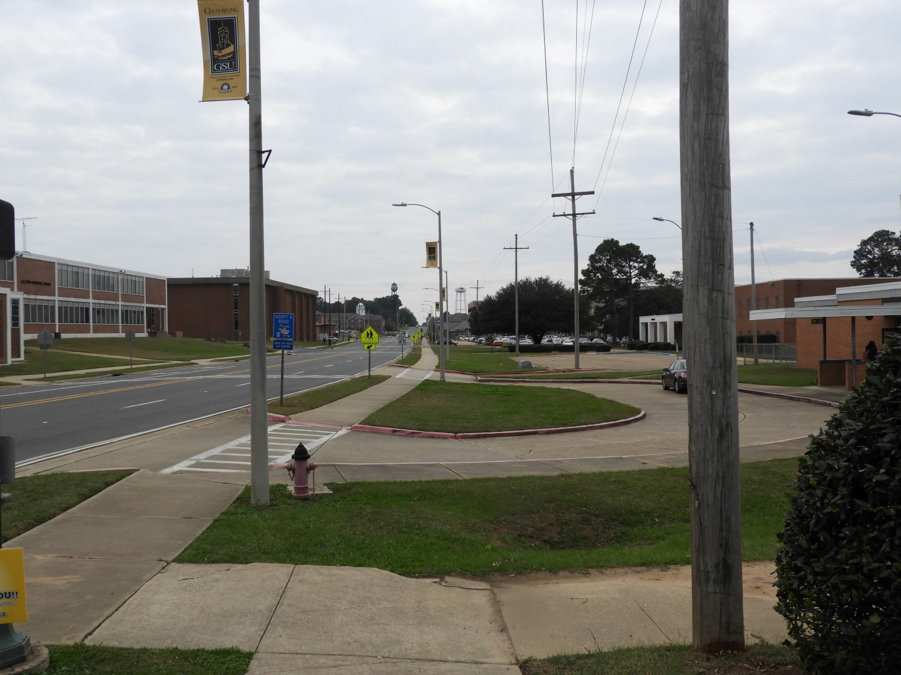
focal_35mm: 33
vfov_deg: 42.9
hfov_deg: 55.4
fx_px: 859
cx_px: 450
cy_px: 338
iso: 100
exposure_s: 1/640
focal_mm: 5.9
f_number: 3.6
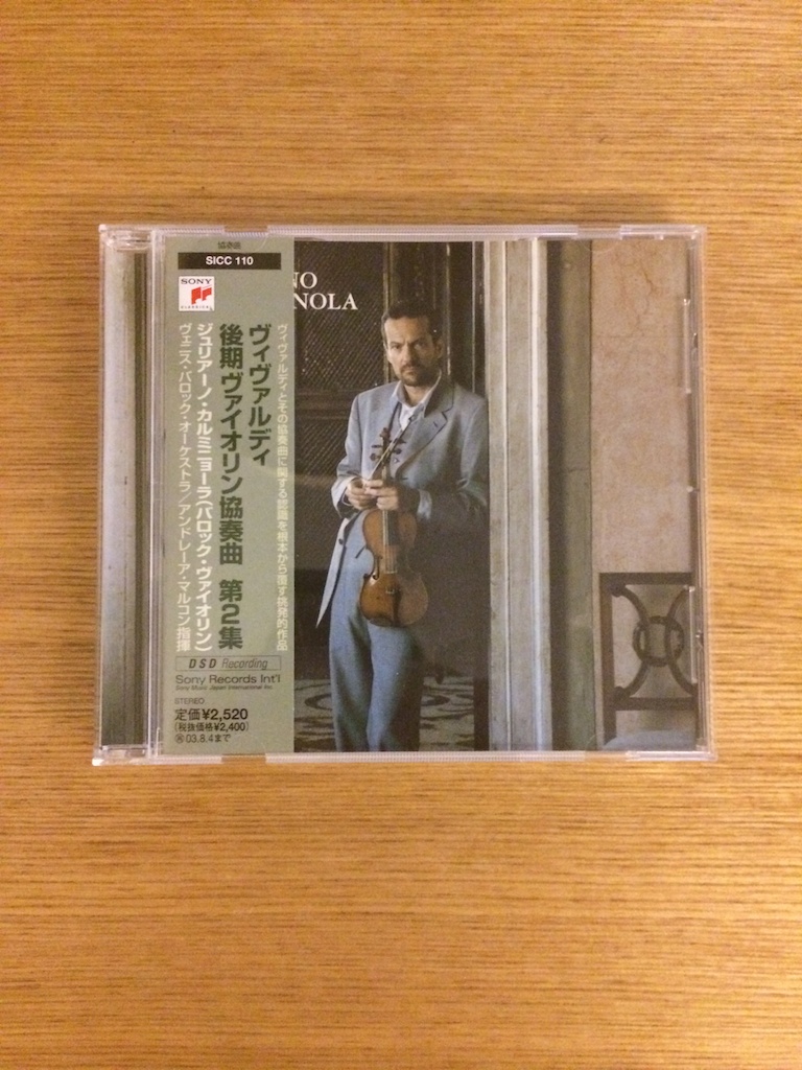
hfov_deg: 46.8
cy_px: 535
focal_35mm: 30
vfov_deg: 60.0
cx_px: 401
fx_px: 927
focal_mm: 4.12
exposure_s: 1/17
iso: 800
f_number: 2.2
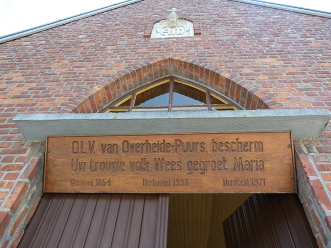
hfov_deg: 69.4
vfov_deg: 54.9
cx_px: 166
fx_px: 239
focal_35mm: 25
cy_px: 124
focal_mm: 4.5
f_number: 2.8
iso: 80
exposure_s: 1/80
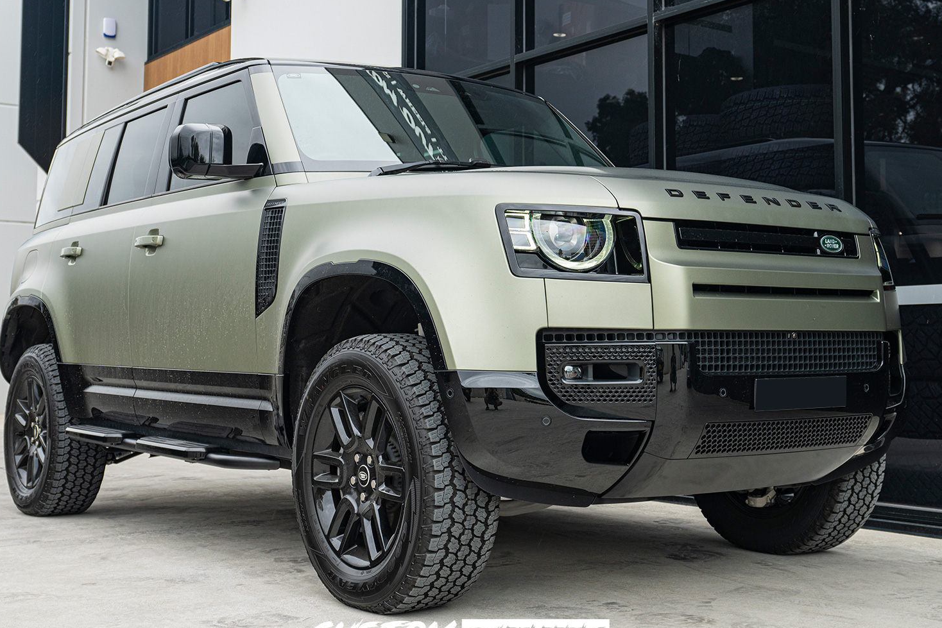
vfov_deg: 35.0
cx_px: 456
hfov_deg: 50.7
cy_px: 288
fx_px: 994
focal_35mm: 38
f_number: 4.5
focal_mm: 31
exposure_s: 1/160
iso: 200
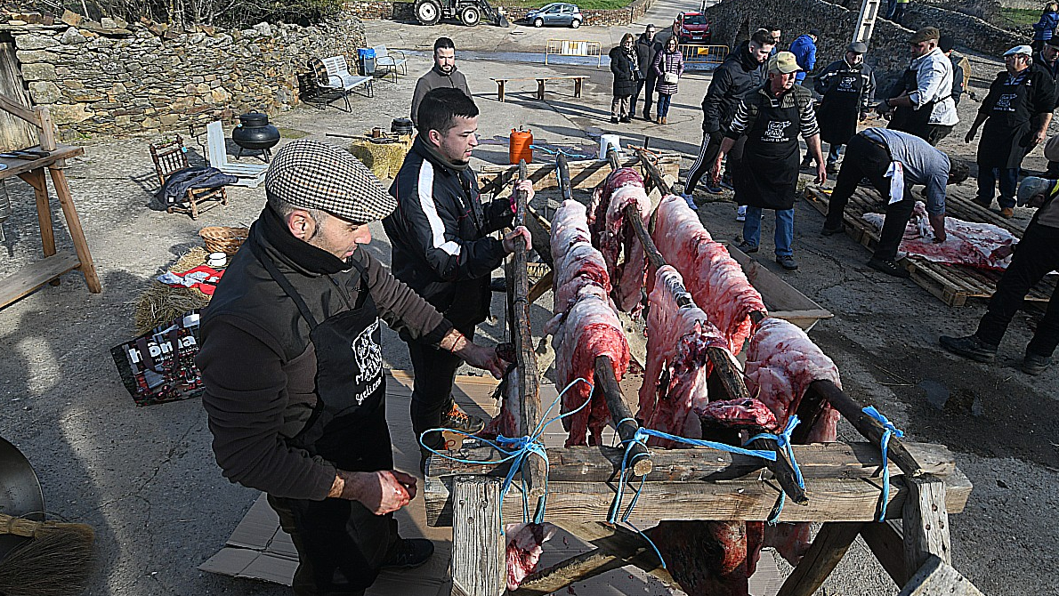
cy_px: 244
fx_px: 534
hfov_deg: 89.6
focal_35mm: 19
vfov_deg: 58.0
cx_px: 526
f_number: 10
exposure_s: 1/160
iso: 200
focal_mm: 12
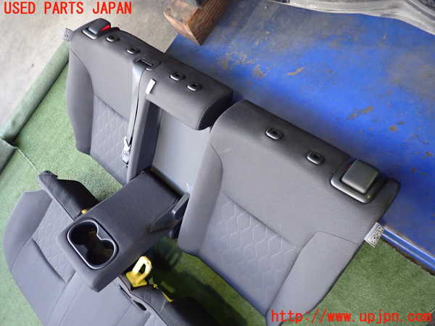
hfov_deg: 69.4
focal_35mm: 25
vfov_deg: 54.9
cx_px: 218
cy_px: 163
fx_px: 314
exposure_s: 1/125
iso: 640
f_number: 2
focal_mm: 4.5
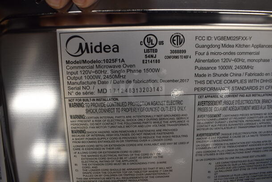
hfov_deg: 67.3
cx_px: 136
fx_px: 204
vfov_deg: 48.0
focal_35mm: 27
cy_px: 91
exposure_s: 1/60
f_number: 5.6
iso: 450
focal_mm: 18
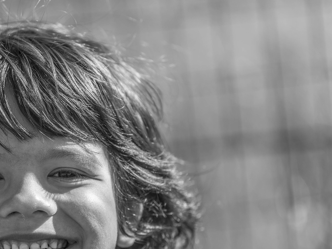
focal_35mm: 369
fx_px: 3539
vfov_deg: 4.0
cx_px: 26
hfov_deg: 5.4
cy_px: 188
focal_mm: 185
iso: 64
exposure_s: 1/640
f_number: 2.8
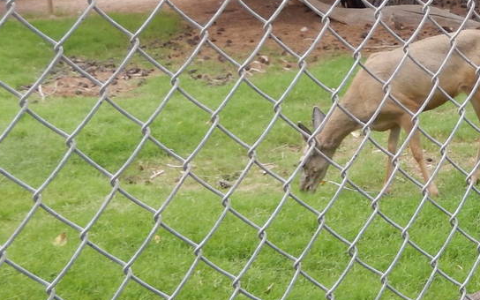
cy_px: 71
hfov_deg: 24.2
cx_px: 565
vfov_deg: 16.6
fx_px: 1020
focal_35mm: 78
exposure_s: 1/160
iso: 125
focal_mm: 4.5
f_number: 3.4
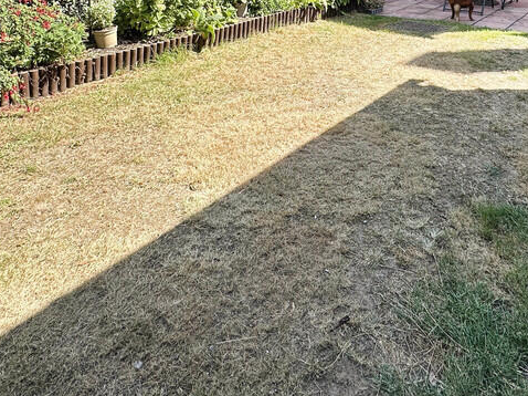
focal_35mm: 30
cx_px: 328
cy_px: -19
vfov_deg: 39.8
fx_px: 457
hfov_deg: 59.3
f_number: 2.2
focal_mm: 2.22
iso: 40
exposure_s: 1/385
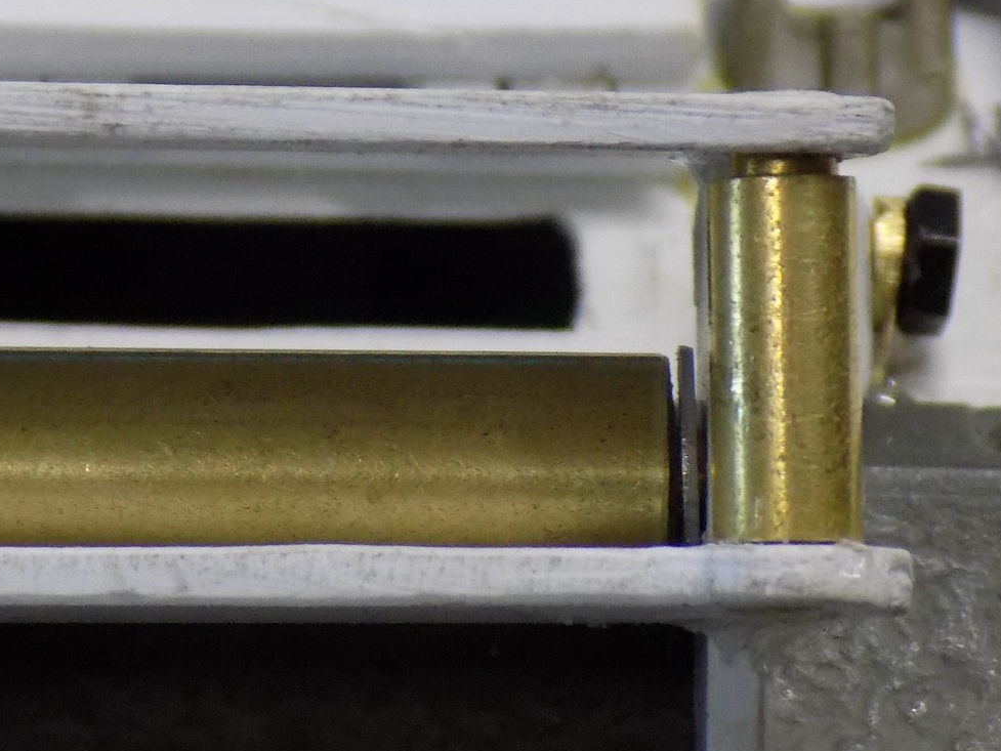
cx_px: 270
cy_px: 264
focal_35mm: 348
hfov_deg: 5.7
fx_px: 10064
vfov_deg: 4.3
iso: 220
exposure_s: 1/30
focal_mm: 23.4
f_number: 5
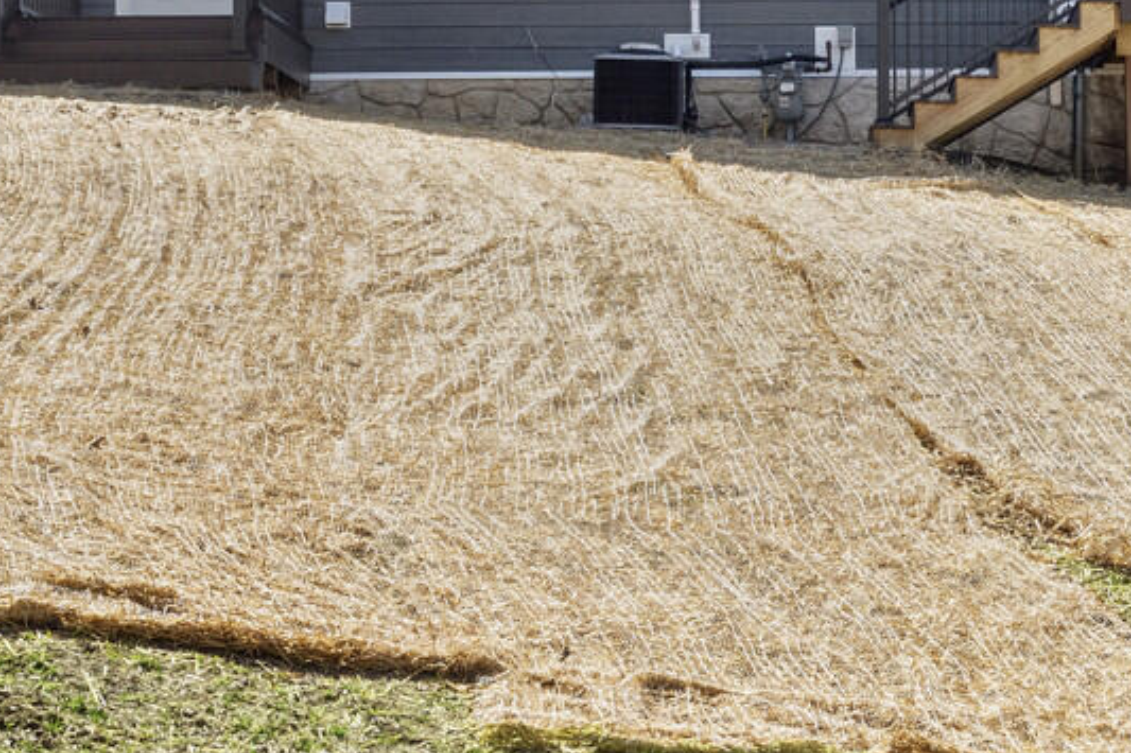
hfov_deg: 18.8
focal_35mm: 107
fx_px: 3356
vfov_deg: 12.8
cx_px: 989
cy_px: 491
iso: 400
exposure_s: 1/30
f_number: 16
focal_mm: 28.5
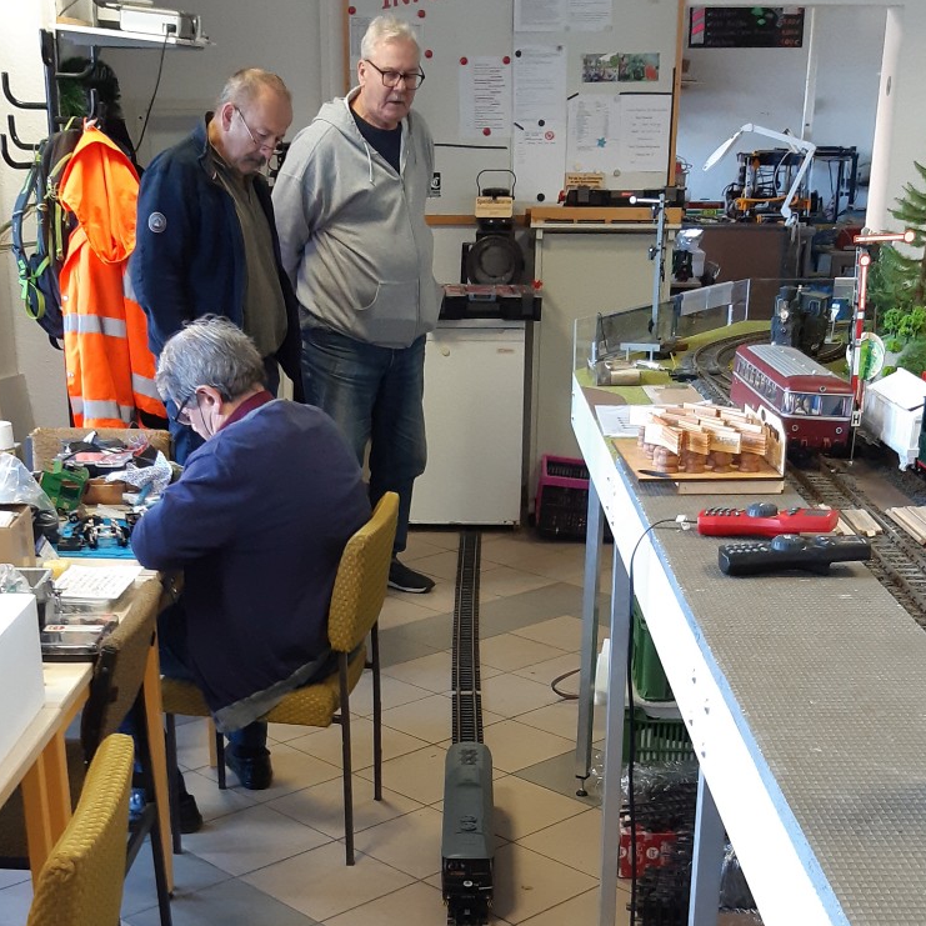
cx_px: 465
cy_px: 561
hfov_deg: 52.5
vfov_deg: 52.1
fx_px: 938
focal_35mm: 31
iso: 200
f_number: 1.7
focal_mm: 3.92
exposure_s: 1/50
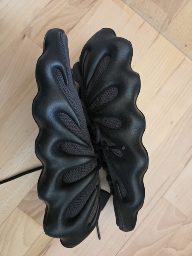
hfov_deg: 58.9
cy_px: 128
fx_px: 170
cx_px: 96
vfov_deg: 73.9
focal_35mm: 23
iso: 1600
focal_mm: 6.3
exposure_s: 1/100
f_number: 1.7
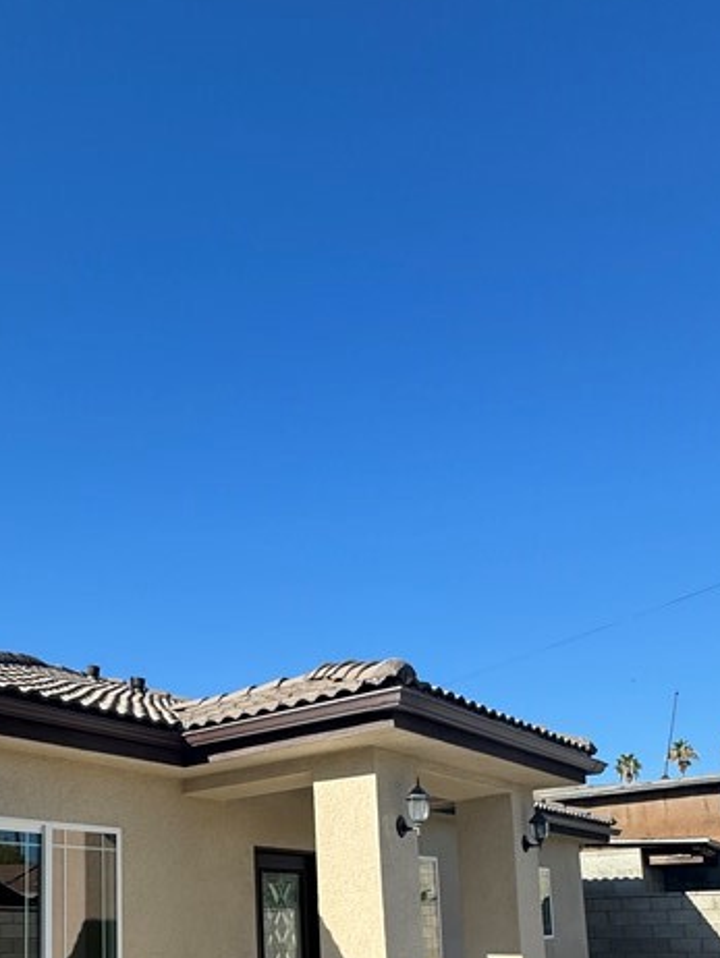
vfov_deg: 53.0
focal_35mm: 31
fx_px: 859
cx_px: 181
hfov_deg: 44.0
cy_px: 815
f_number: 2.2
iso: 50
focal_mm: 2.22
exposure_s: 1/1094
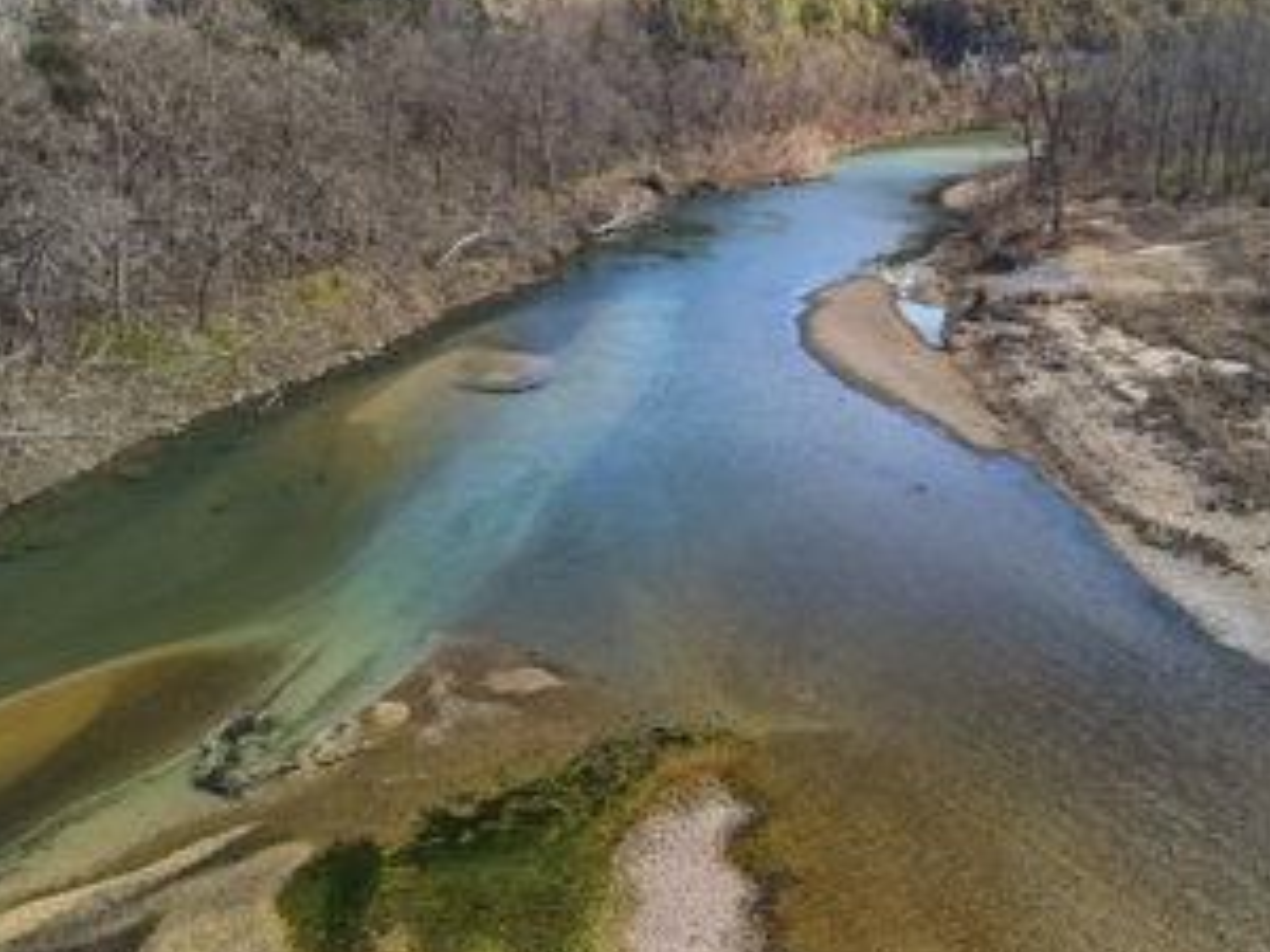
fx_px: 1174
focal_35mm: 32
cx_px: 804
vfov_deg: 44.1
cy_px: 533
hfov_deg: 56.1
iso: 100
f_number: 1.7
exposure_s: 1/400
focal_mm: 6.7
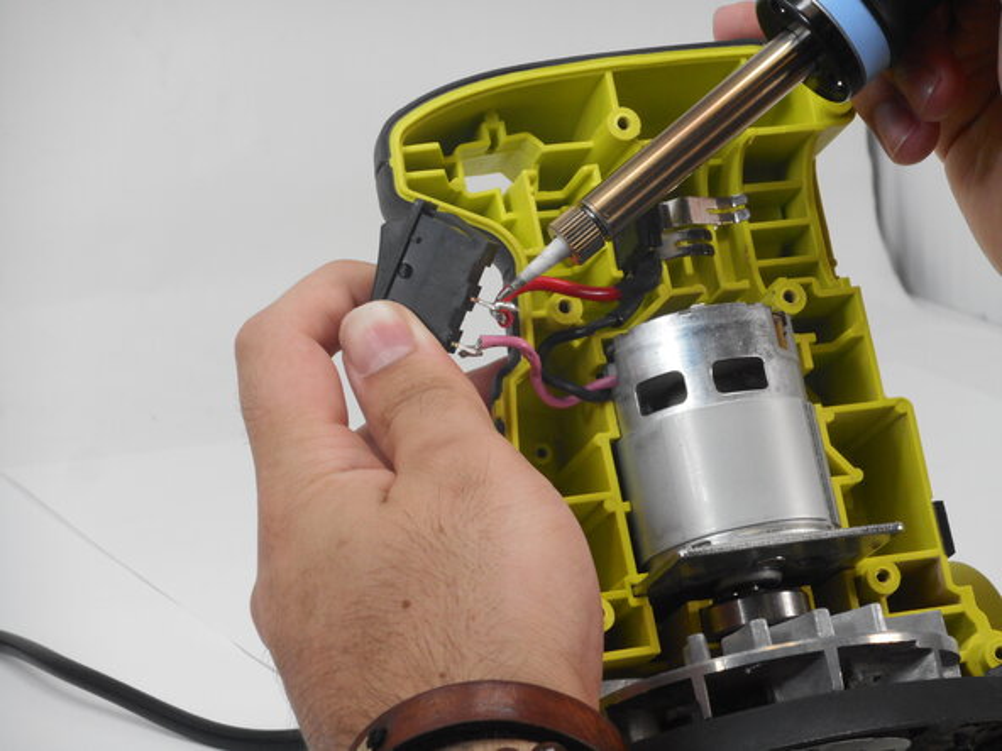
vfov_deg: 11.1
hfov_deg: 14.7
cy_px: 376
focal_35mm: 134
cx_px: 501
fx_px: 3879
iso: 220
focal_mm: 23.9
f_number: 6.1
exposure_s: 1/60
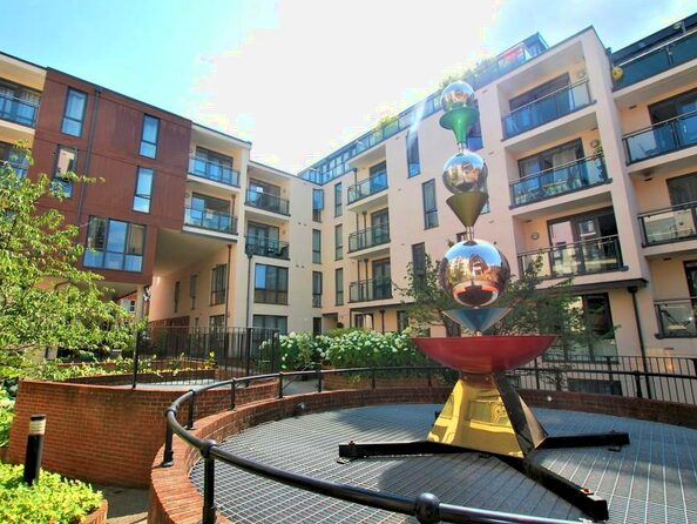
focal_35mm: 17
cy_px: 264
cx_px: 329
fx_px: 342
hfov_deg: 90.9
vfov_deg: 74.8
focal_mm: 10
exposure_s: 1/200
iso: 100
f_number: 6.3
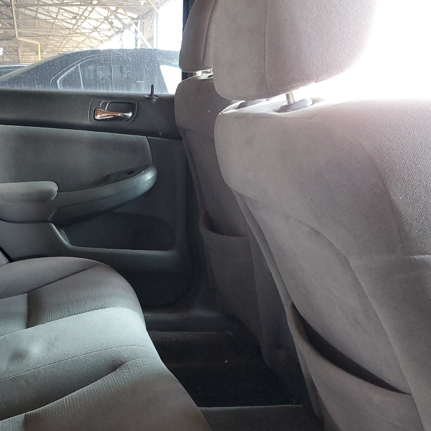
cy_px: 272
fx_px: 690
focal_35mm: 49
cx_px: 77
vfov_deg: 34.5
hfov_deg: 33.5
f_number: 1.5
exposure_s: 1/60.2
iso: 175
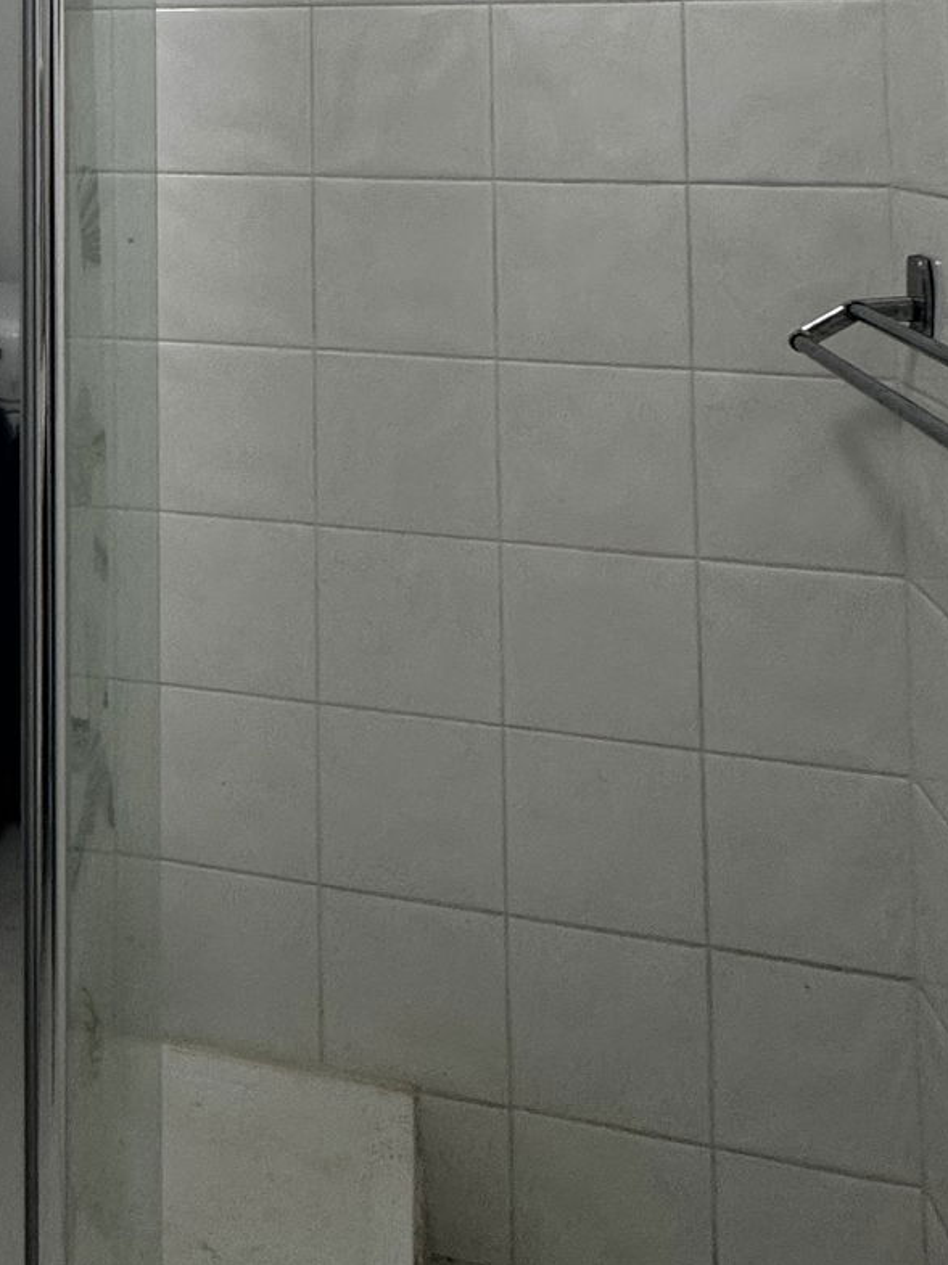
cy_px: 14
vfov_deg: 42.6
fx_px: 1388
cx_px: 14
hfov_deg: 34.5
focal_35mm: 38
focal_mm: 2.22
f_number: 2.2
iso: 160
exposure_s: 1/100
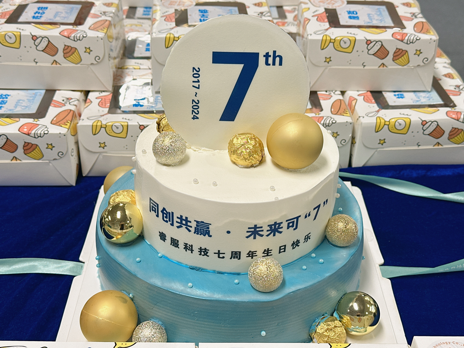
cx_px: 232
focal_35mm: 48
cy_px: 174
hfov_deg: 39.6
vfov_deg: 30.3
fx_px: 644
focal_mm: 6.86
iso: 50
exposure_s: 1/50
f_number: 1.78
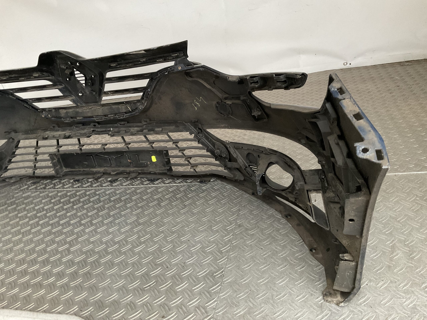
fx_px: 358
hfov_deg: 61.7
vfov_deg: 48.2
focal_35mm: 29
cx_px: 214
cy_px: 160
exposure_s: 1/60
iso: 250
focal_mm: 3
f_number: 1.8
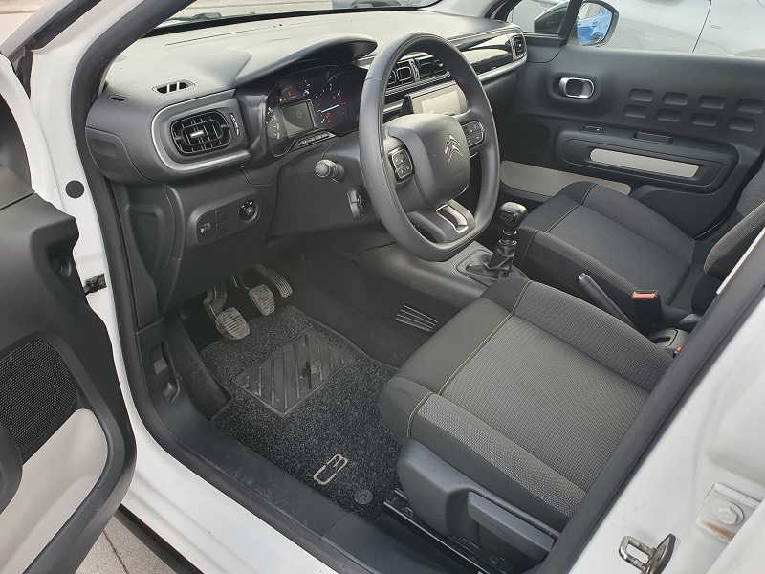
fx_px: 575
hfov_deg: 67.3
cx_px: 382
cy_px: 287
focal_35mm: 26
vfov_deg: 53.1
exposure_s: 1/100
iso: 80
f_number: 2.4
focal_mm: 4.32
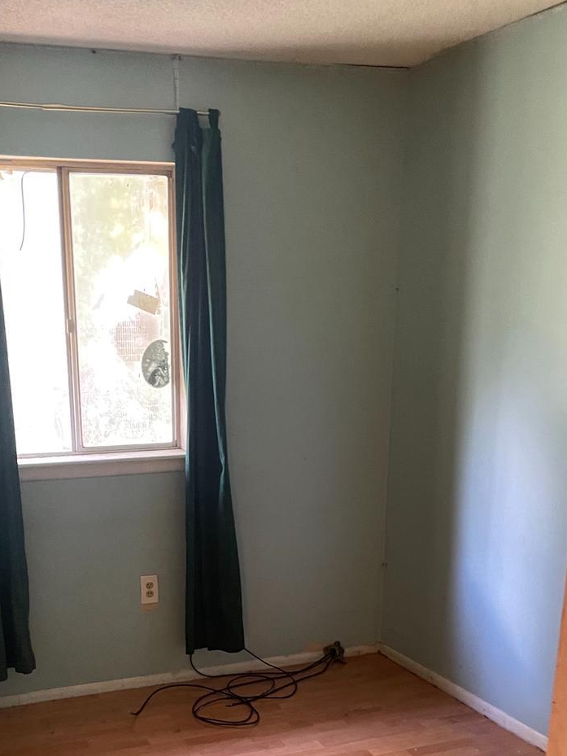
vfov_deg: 41.7
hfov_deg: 33.3
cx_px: 192
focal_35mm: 43
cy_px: 621
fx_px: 939
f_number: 1.6
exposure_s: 1/31
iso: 500
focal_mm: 4.2
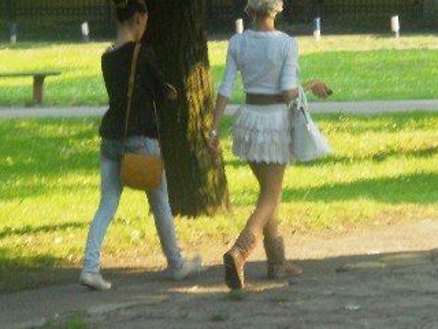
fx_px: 3442
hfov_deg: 7.3
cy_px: 129
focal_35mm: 272
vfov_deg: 5.5
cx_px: 222
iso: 160
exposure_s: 1/60
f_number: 6.7
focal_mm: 24.03
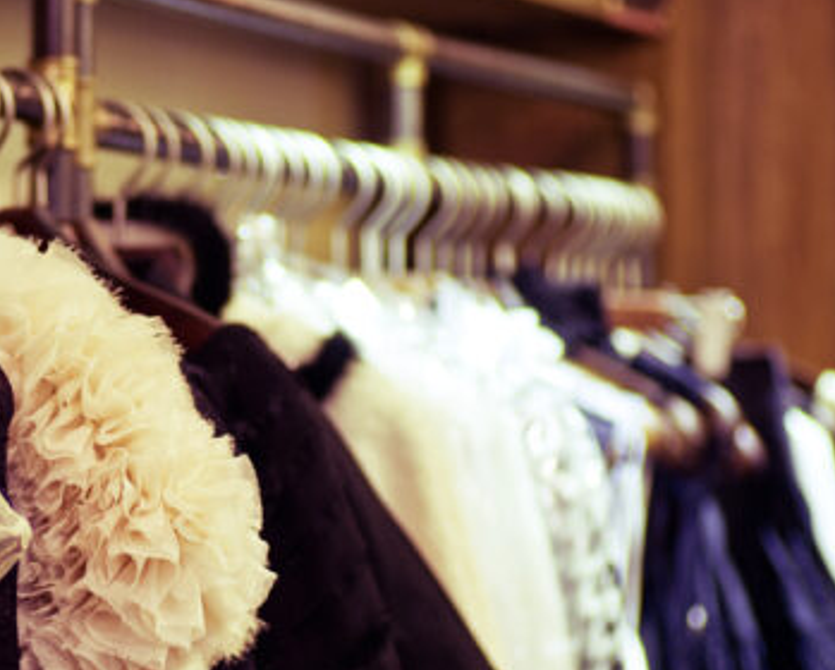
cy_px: 443
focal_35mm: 223
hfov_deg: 8.6
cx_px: 121
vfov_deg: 6.9
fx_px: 5517
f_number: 2.8
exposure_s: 1/15
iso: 140
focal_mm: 90
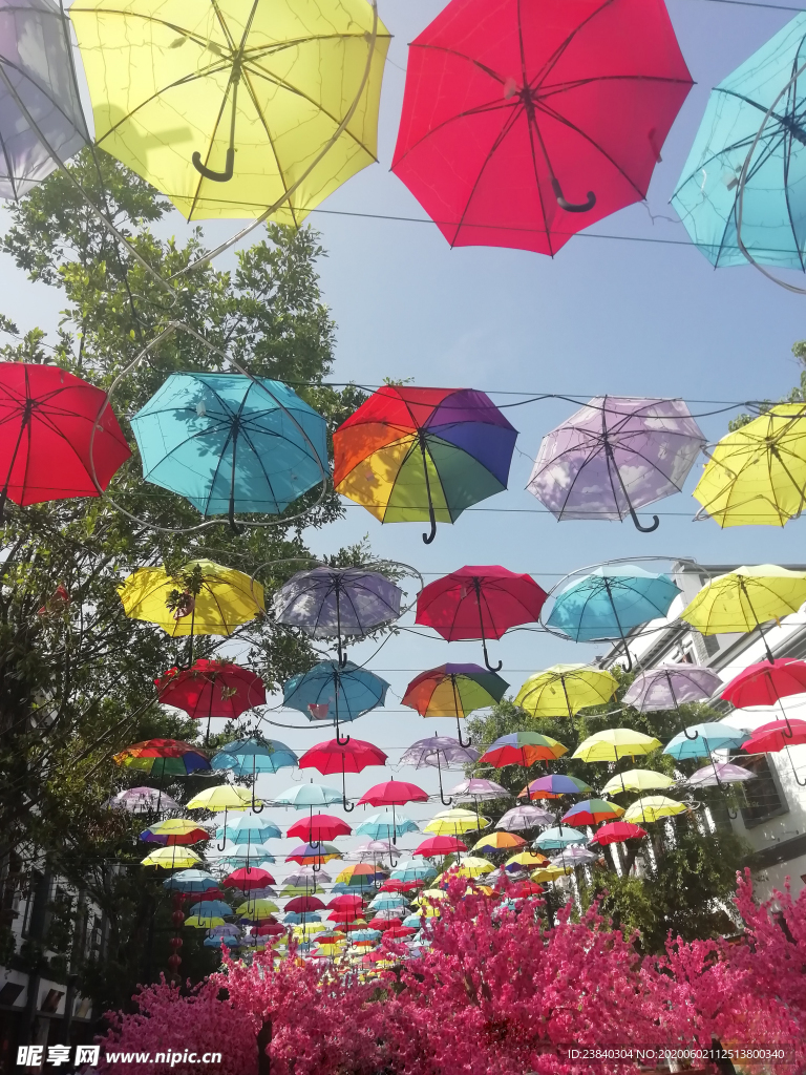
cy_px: 538
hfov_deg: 53.1
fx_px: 807
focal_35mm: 26
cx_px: 403
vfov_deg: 67.3
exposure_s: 1/1029
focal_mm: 3.46
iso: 50
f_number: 2.2
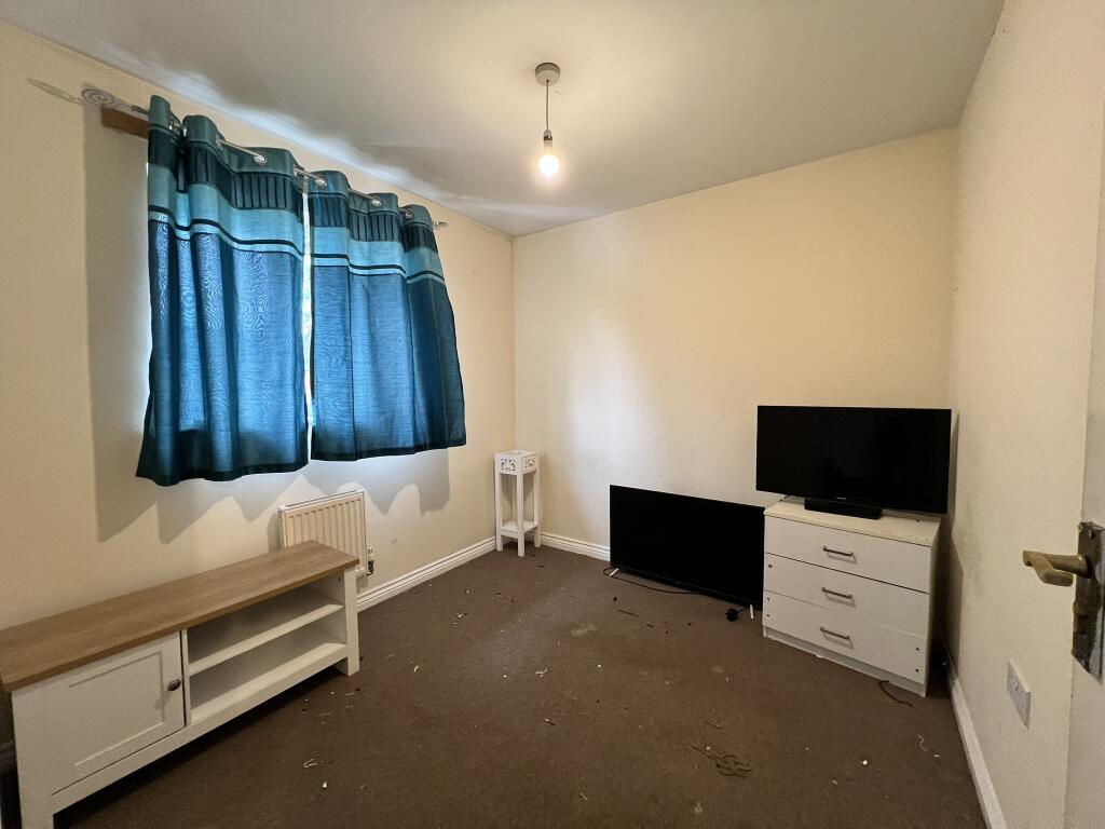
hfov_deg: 106.2
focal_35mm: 13
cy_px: 414
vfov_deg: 89.9
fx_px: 415
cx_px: 552
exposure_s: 1/60
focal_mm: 1.57
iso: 320
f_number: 1.8
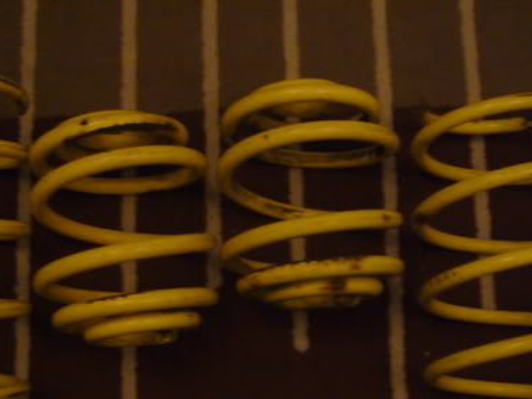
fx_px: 907
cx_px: 239
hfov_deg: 32.7
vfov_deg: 24.7
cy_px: 253
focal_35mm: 59
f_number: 2.8
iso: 200
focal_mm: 4.6
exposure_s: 1/8
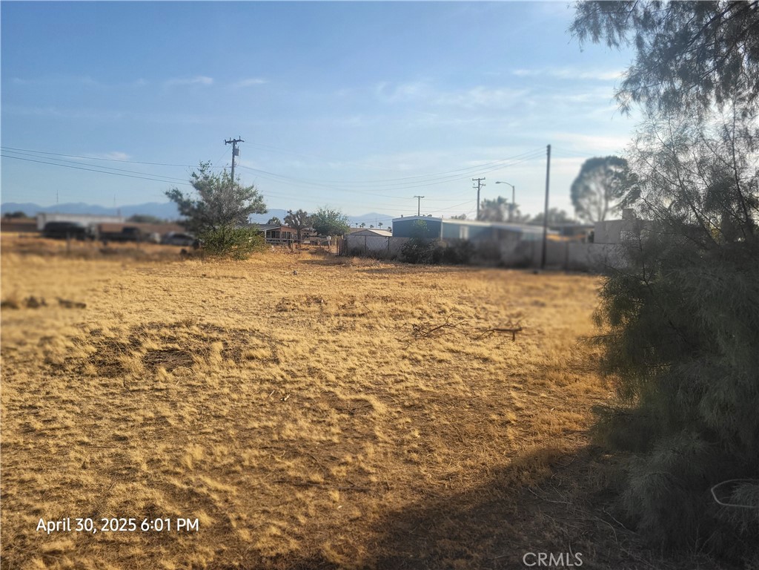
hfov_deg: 67.3
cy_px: 285
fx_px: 570
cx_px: 380
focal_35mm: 26
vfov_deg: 53.1
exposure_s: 1/2551
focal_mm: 5.4
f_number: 1.8
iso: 40
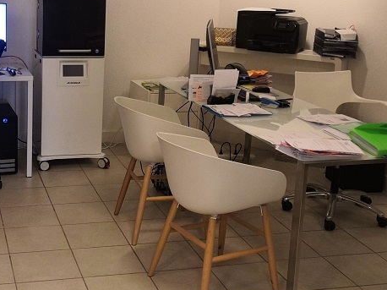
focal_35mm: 59
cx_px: 113
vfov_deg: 24.6
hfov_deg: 32.3
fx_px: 659
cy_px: 87
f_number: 1.8
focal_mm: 3.95
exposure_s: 1/50
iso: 320
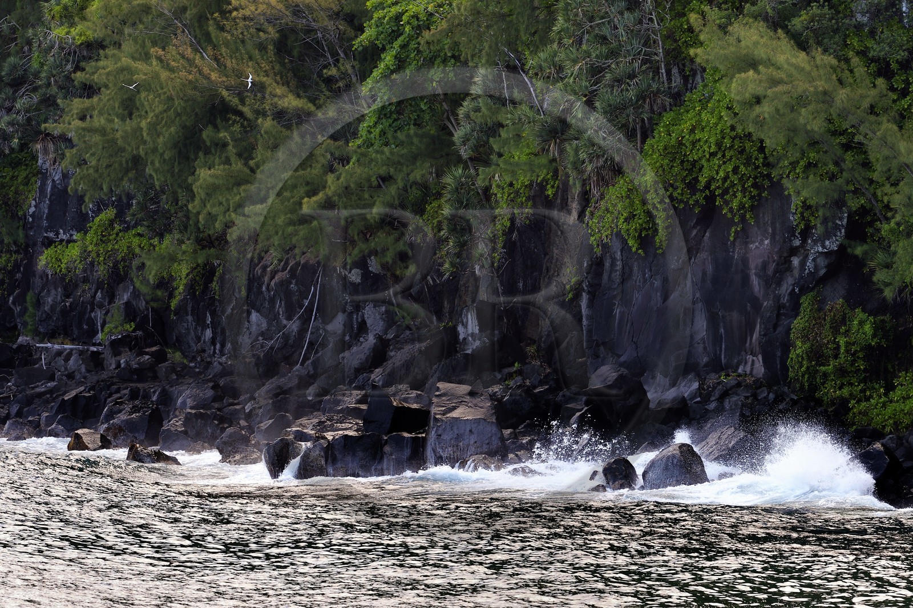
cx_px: 456
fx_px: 5071
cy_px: 304
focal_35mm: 200
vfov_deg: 6.9
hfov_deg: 10.3
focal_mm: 200
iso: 400
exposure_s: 1/200
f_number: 7.1
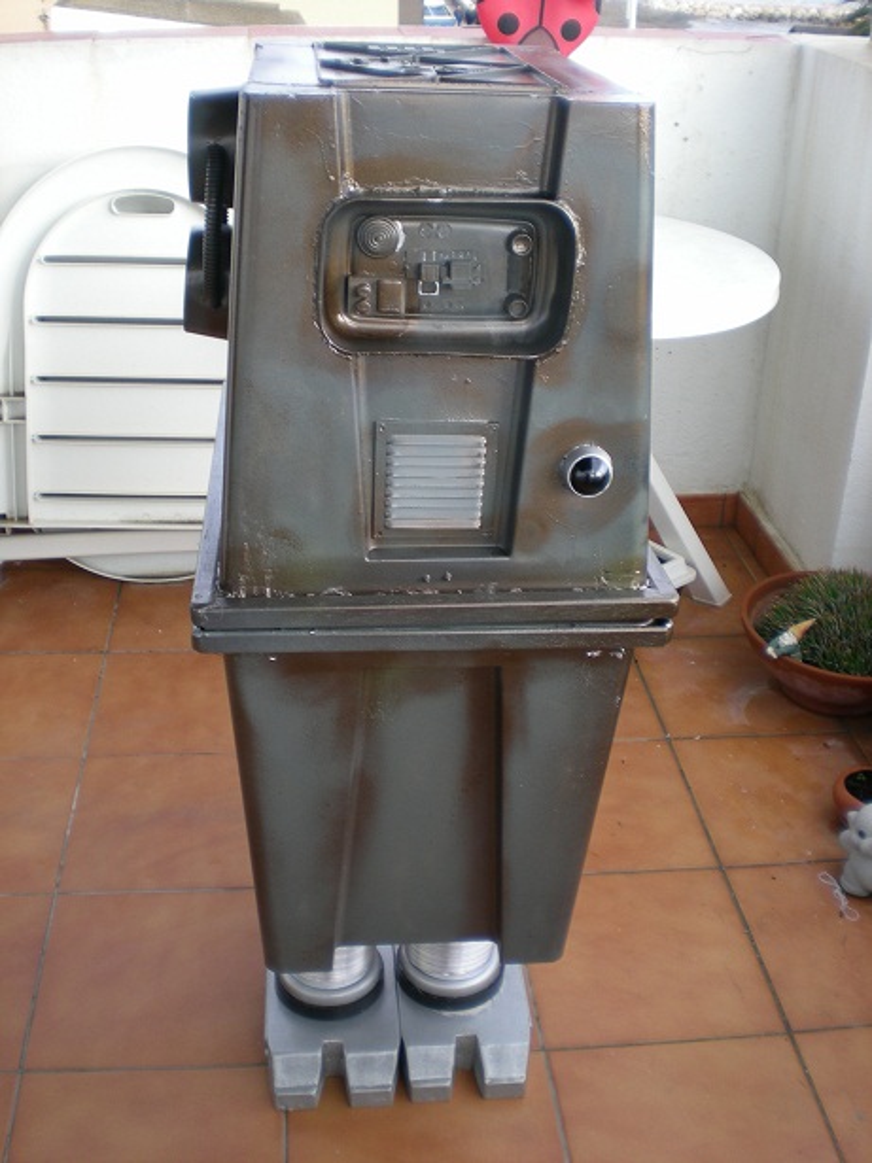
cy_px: 582
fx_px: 1277
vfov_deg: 49.0
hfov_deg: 37.7
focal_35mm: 38
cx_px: 436
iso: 50
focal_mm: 6.3
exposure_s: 1/67
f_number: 3.1
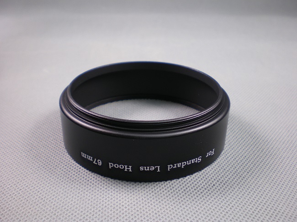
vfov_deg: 37.7
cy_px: 111
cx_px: 148
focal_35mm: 38
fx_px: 326
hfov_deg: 49.0
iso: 64
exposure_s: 1/40
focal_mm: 6.3
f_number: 3.1
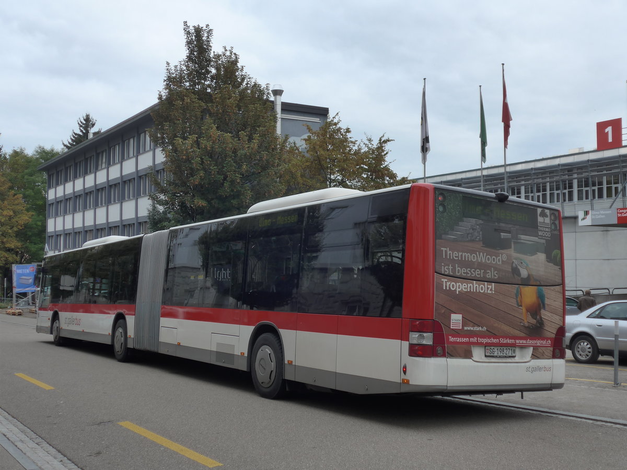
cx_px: 314
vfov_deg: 35.1
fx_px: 743
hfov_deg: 45.8
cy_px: 235
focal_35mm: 41
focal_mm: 8.4
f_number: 2.6
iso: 160
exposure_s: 1/800
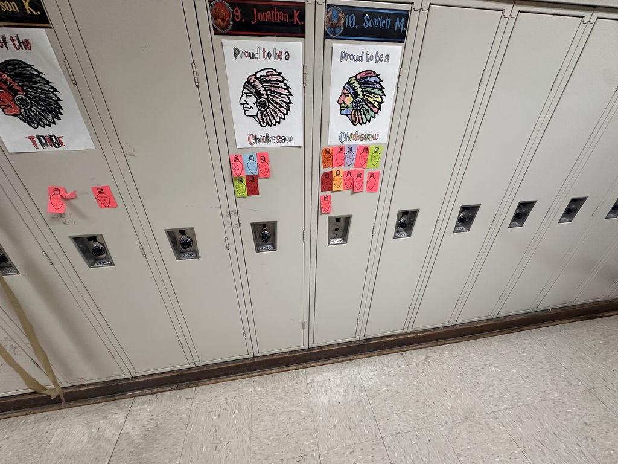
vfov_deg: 85.7
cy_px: 232
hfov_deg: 102.1
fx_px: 250
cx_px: 309
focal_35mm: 14
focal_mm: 2.22
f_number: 2.2
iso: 160
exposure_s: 1/60
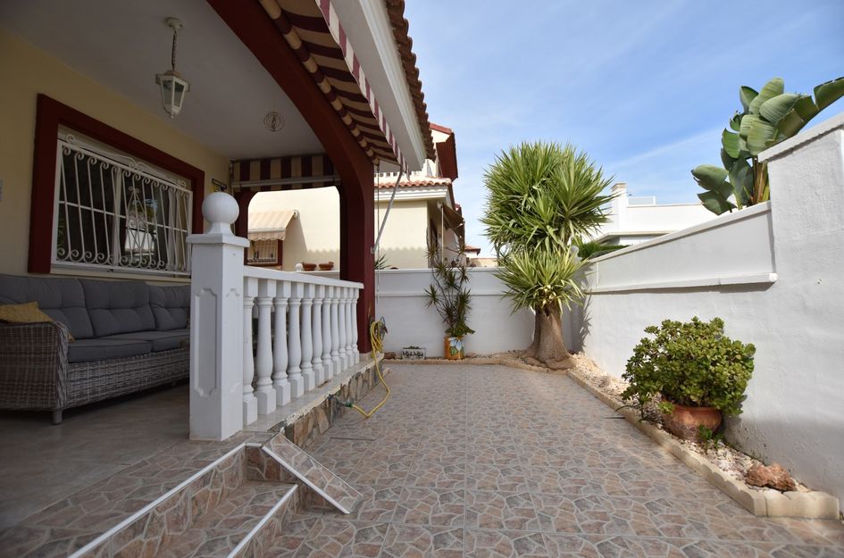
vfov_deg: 77.0
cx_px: 422
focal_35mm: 15
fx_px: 351
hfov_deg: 100.5
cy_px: 279
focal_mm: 10
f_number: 4.5
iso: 200
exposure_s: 1/1600
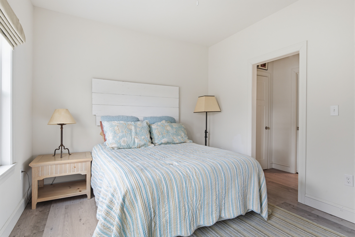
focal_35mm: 18
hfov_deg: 88.4
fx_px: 182
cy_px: 118
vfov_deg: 65.9
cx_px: 178
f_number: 8
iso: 400
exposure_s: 1/500
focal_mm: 18.5
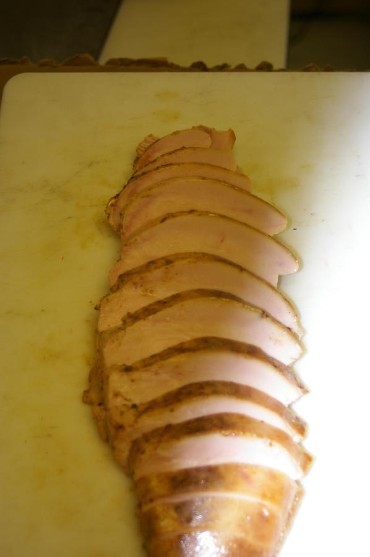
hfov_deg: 20.1
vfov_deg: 29.9
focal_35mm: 68
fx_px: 1043
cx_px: 185
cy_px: 278
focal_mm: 45
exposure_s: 1/60
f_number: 4
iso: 200
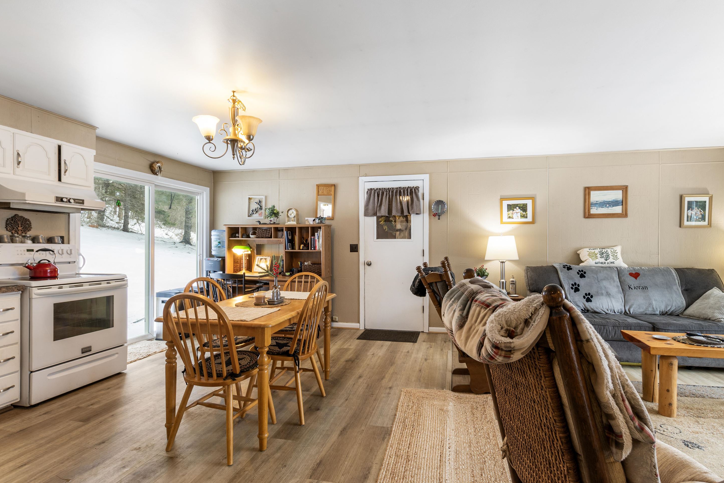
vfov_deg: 73.7
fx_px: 322
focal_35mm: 16
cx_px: 381
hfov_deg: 96.7
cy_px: 245
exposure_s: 1/3
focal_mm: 10
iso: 64
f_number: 8
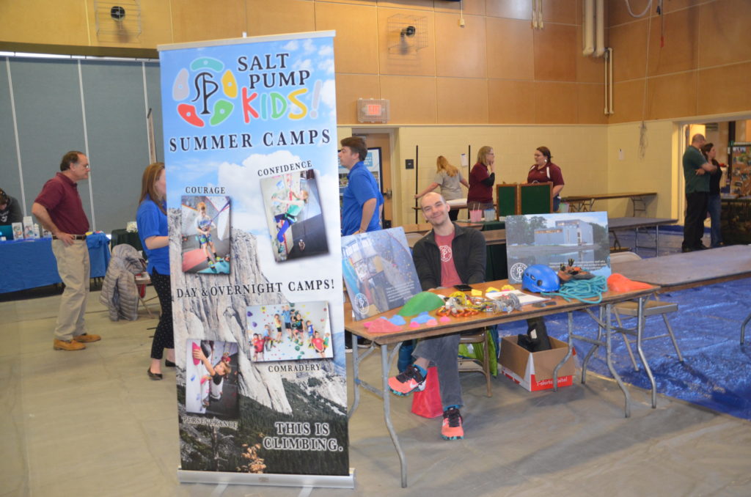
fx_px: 656
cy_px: 248
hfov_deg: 59.6
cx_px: 376
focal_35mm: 32
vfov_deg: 41.5
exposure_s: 1/60
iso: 1400
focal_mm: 21
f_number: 3.8
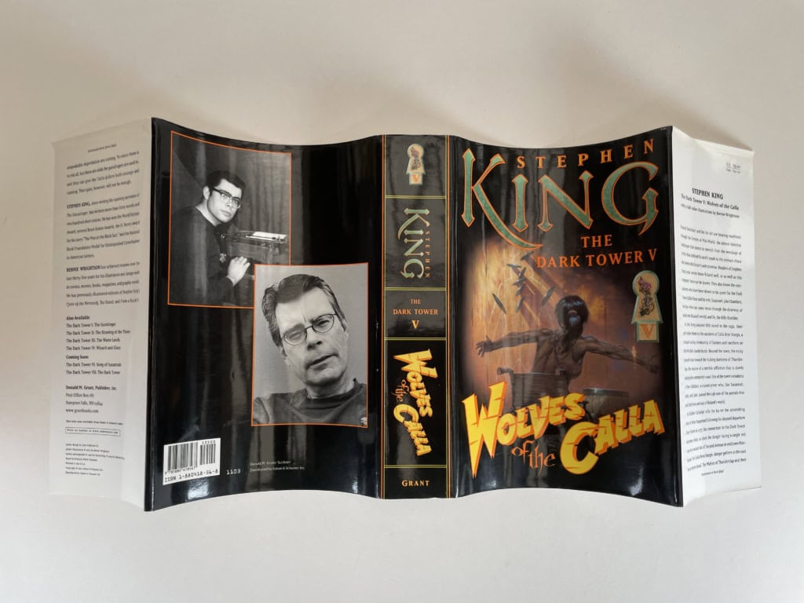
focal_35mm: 26
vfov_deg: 53.1
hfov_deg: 67.3
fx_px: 604
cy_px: 302
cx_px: 402
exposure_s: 1/121
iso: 50
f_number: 1.6
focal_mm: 4.2
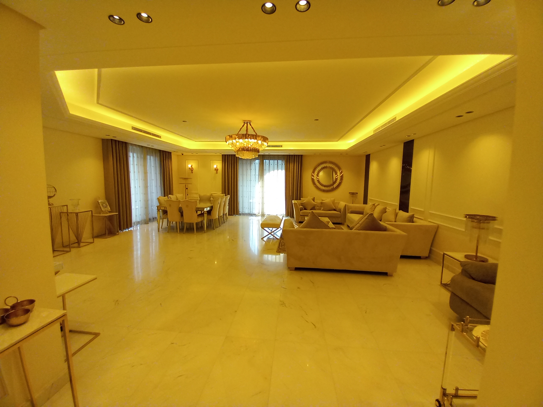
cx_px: 272
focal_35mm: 13
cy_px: 204
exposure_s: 1/100
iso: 64
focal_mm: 1.13
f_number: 2.2
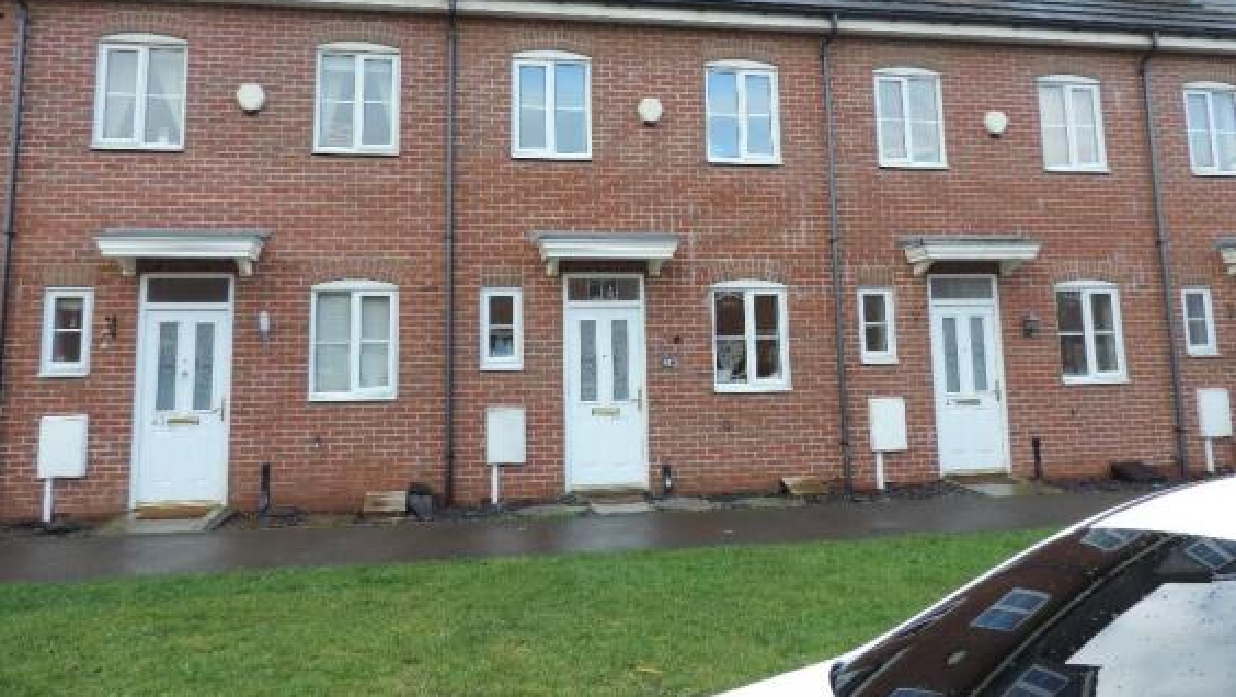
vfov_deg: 42.4
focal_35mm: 27
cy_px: 238
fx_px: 885
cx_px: 599
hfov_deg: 69.8
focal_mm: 4.3
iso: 80
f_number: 3
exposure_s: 1/125
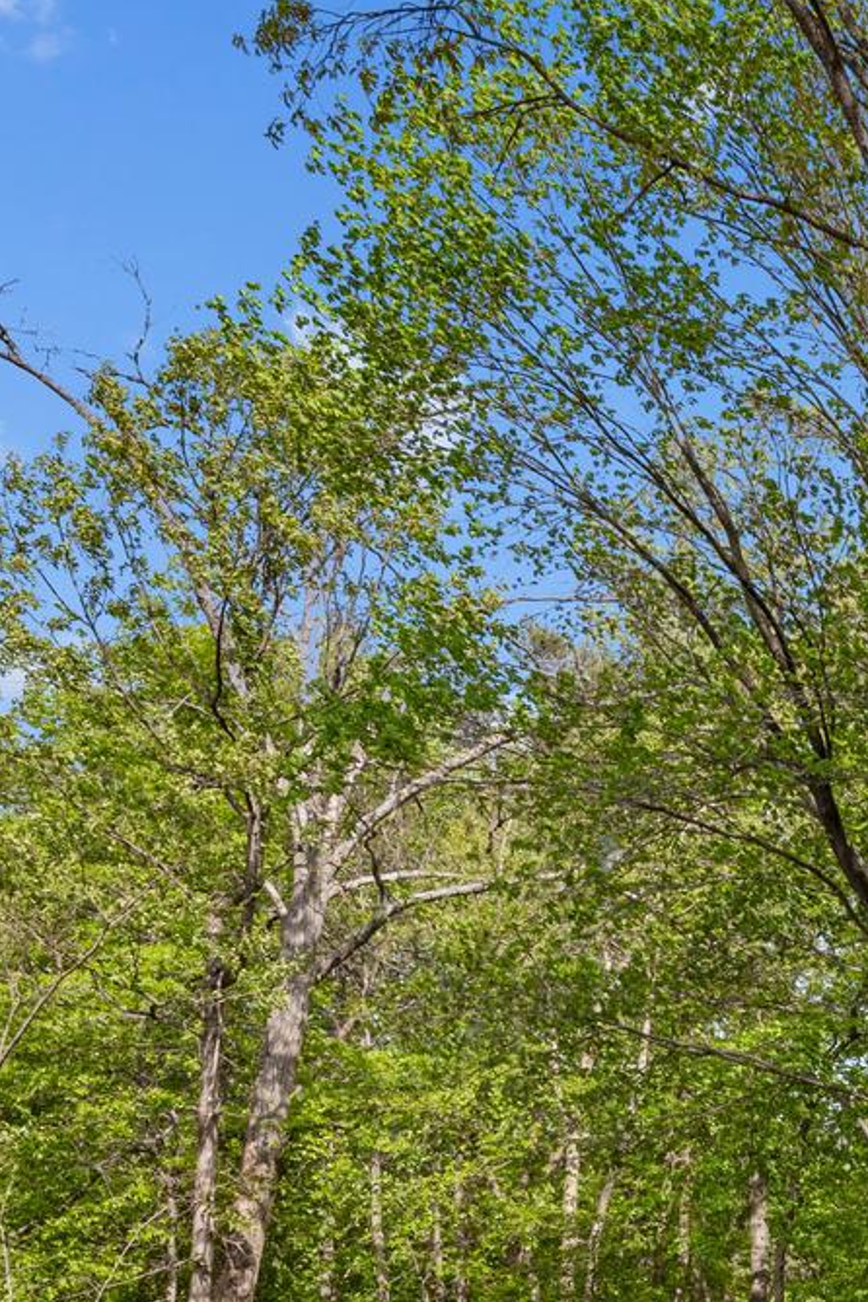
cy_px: 1324
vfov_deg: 36.1
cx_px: 1244
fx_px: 1772
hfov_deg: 23.1
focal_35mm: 49
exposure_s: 1/160
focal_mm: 16
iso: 100
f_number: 9
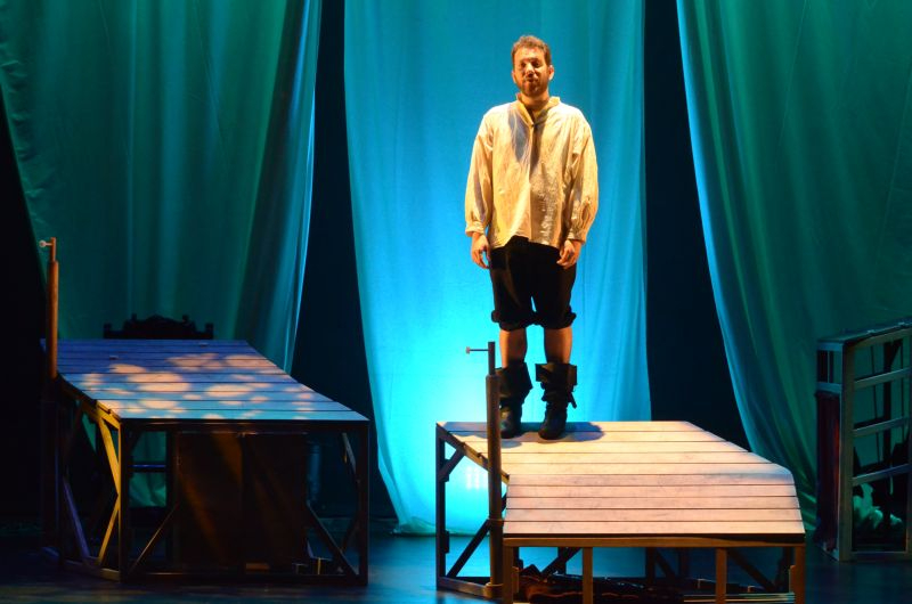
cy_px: 302
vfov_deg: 13.0
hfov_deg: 19.5
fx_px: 2655
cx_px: 456
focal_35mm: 105
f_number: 7.1
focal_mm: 70
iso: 4000
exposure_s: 1/125
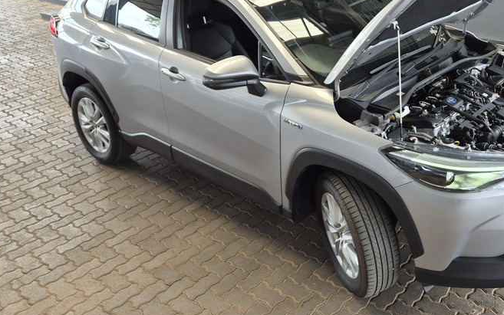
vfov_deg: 33.0
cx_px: 371
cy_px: 80
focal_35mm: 38
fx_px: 522
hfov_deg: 49.7
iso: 25
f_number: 1.8
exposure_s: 1/64
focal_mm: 5.4
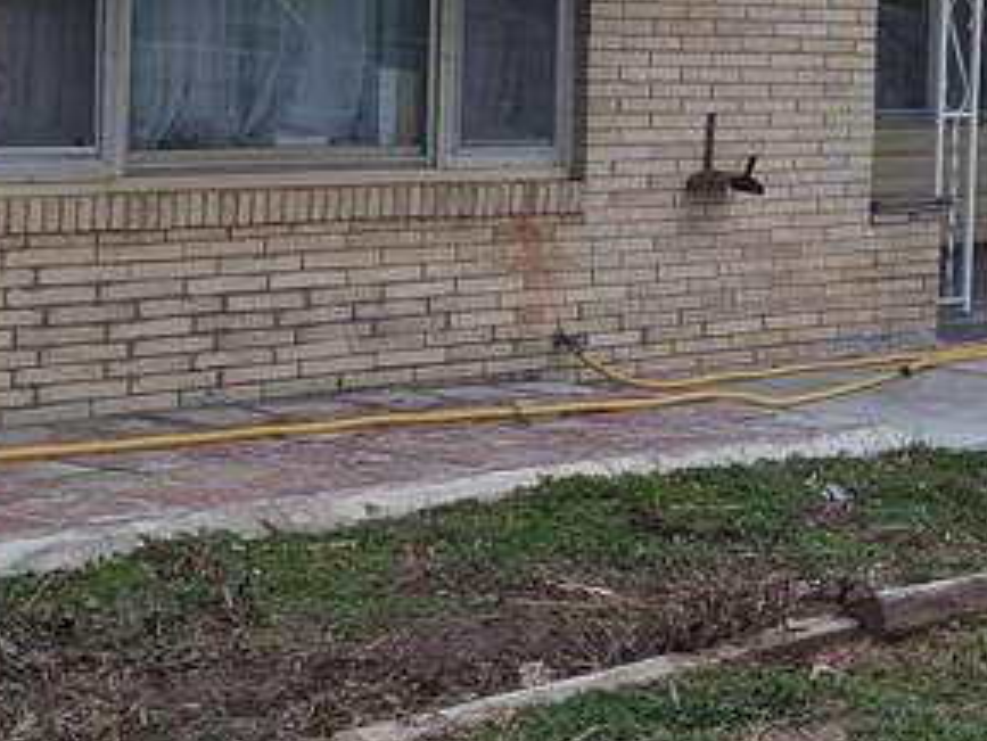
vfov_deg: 13.9
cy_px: 106
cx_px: 763
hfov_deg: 18.4
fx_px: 3024
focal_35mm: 106
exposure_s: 1/44.6
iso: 29
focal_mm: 6.9
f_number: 1.68
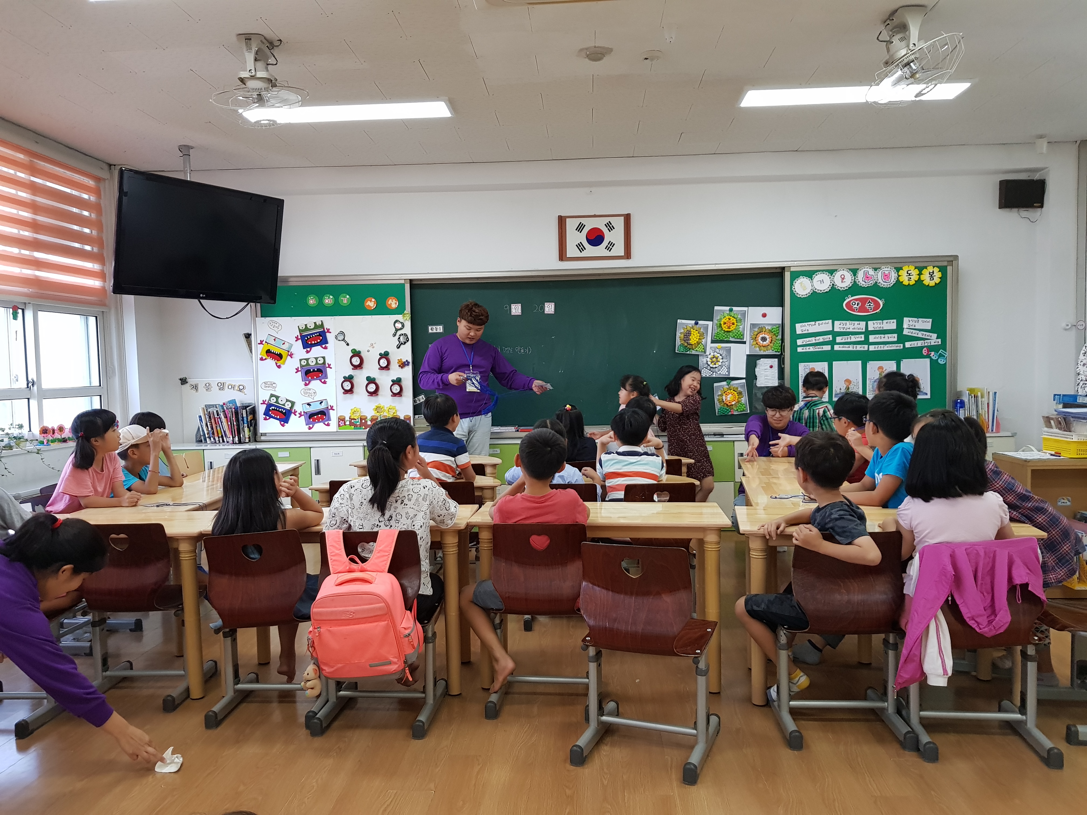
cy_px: 408
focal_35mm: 26
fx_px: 816
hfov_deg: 67.3
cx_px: 544
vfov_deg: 53.1
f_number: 1.7
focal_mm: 4.2
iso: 160
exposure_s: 1/120
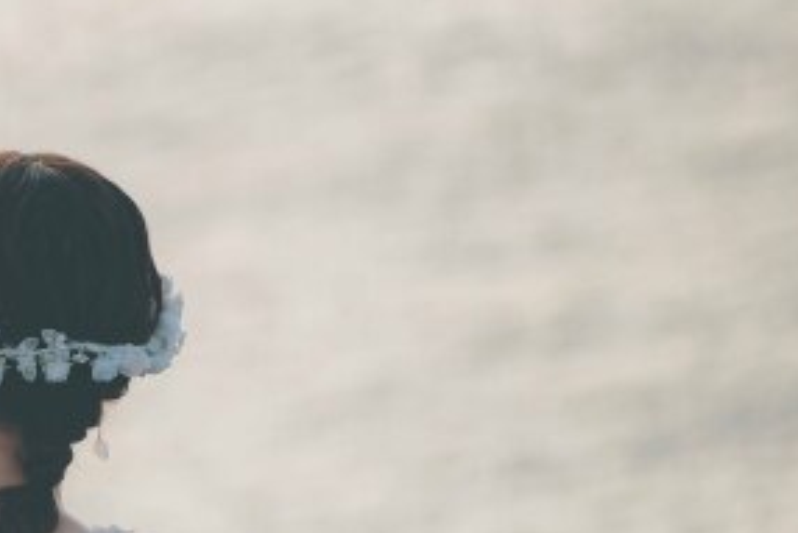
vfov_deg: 2.3
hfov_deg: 3.5
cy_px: 442
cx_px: -290
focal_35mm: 587
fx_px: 13018
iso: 800
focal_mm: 140
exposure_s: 1/2500
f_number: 3.2
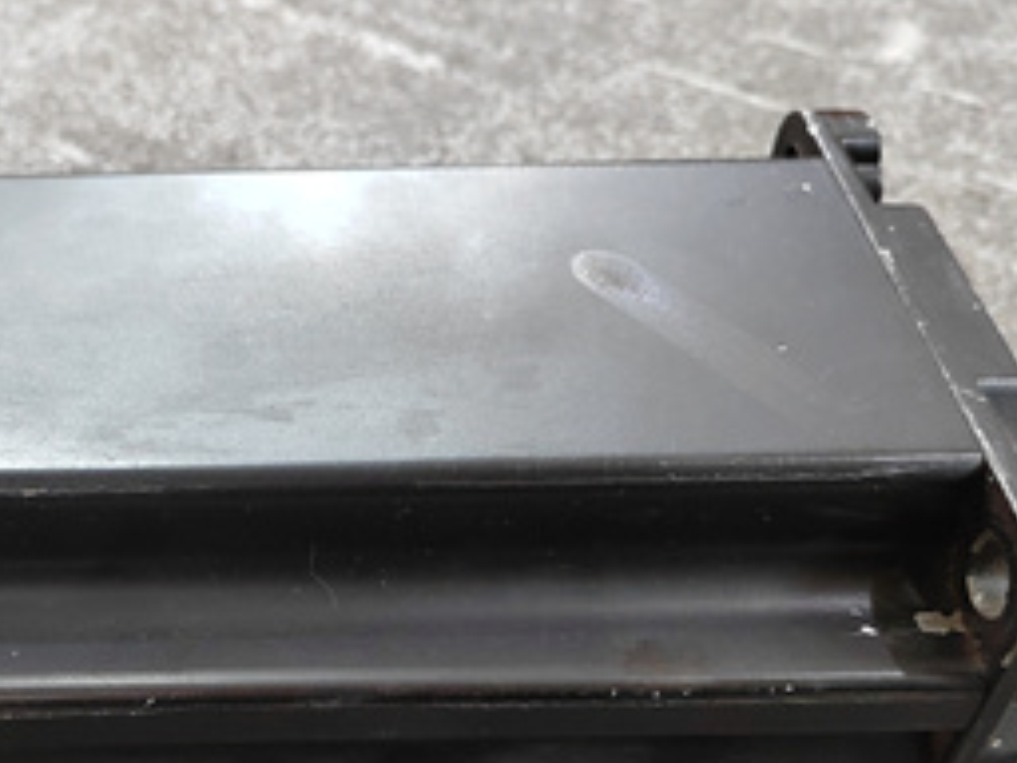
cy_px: 570
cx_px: 250
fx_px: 1322
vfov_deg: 31.6
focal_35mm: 45
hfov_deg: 40.8
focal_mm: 5.52
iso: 5080
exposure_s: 1/33.3
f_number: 1.9
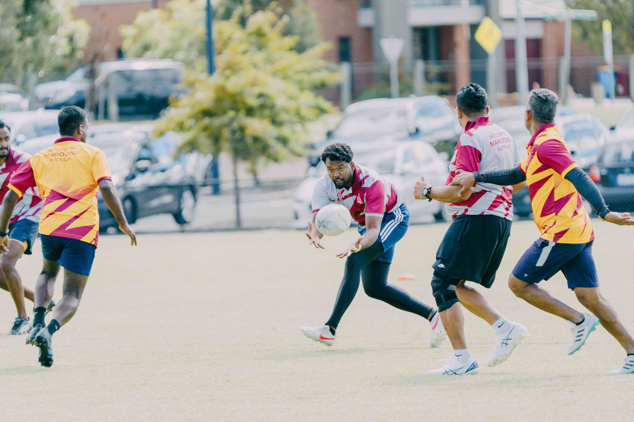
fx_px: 6727
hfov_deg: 5.4
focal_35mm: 382
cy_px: 211
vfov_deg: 3.6
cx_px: 317
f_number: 6.3
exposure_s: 1/500
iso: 200
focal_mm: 382
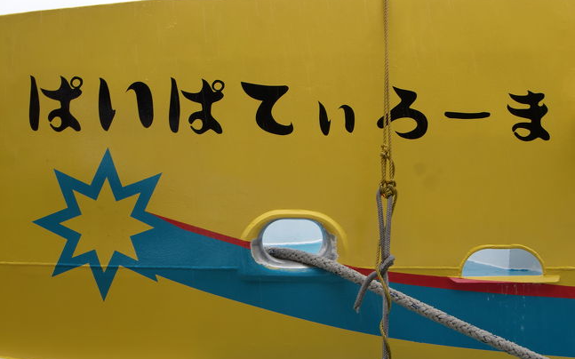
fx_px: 768
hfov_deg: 41.1
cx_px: 288
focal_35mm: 49
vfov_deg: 26.3
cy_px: 211
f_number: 3.3
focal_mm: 8.2
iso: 64
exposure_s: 1/100
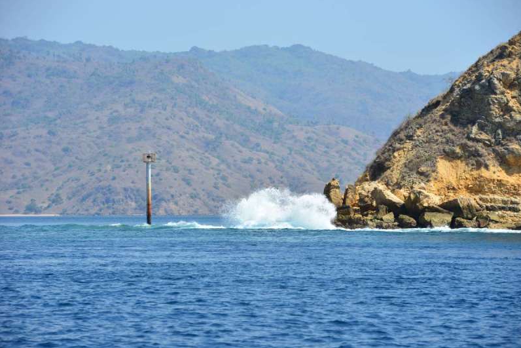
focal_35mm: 201
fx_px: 2909
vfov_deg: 6.8
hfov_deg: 10.2
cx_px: 261
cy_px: 174
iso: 250
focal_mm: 200
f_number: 11
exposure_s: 1/500
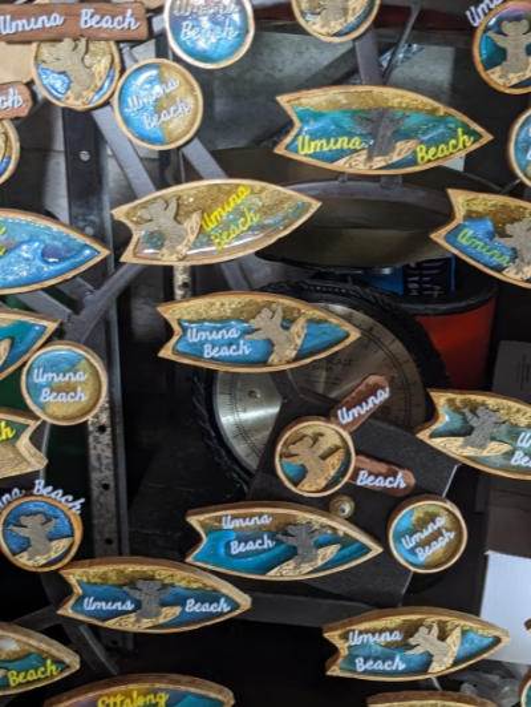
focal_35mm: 27
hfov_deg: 51.4
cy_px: 354
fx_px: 551
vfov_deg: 65.3
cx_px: 266
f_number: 1.7
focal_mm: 4.4
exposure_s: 1/16
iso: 397
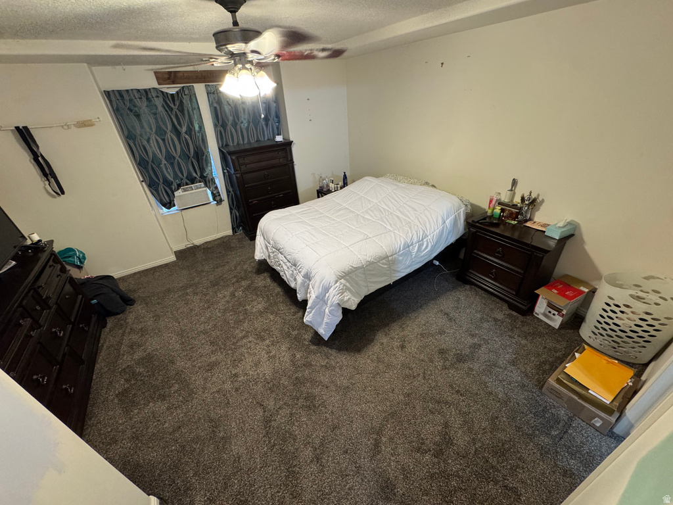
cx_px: 336
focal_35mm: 14
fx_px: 272
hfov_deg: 102.1
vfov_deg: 85.7
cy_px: 252
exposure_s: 1/60
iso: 320
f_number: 2.2
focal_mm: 2.22
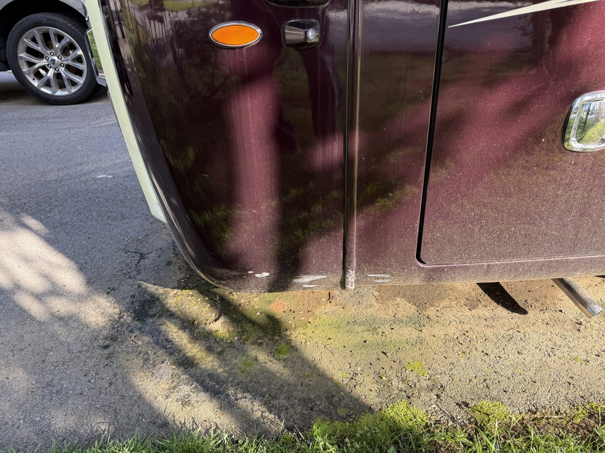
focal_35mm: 24
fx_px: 419
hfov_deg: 71.6
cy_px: 226
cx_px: 302
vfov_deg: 56.8
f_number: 1.78
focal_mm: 6.76
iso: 80
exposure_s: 1/391
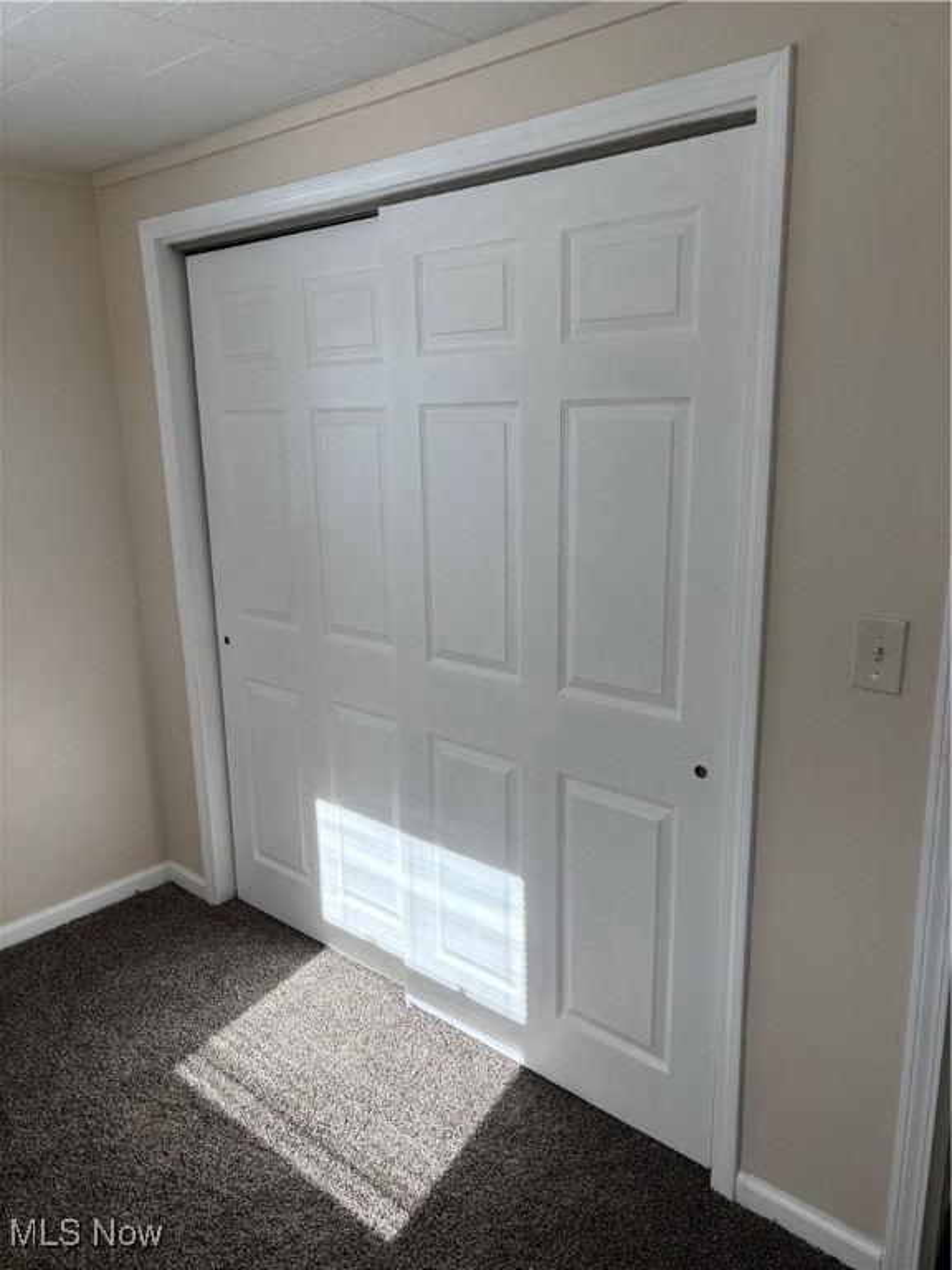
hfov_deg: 53.1
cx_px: 476
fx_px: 953
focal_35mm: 26
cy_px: 635
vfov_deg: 67.3
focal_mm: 5.96
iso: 50
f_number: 1.6
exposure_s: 1/341
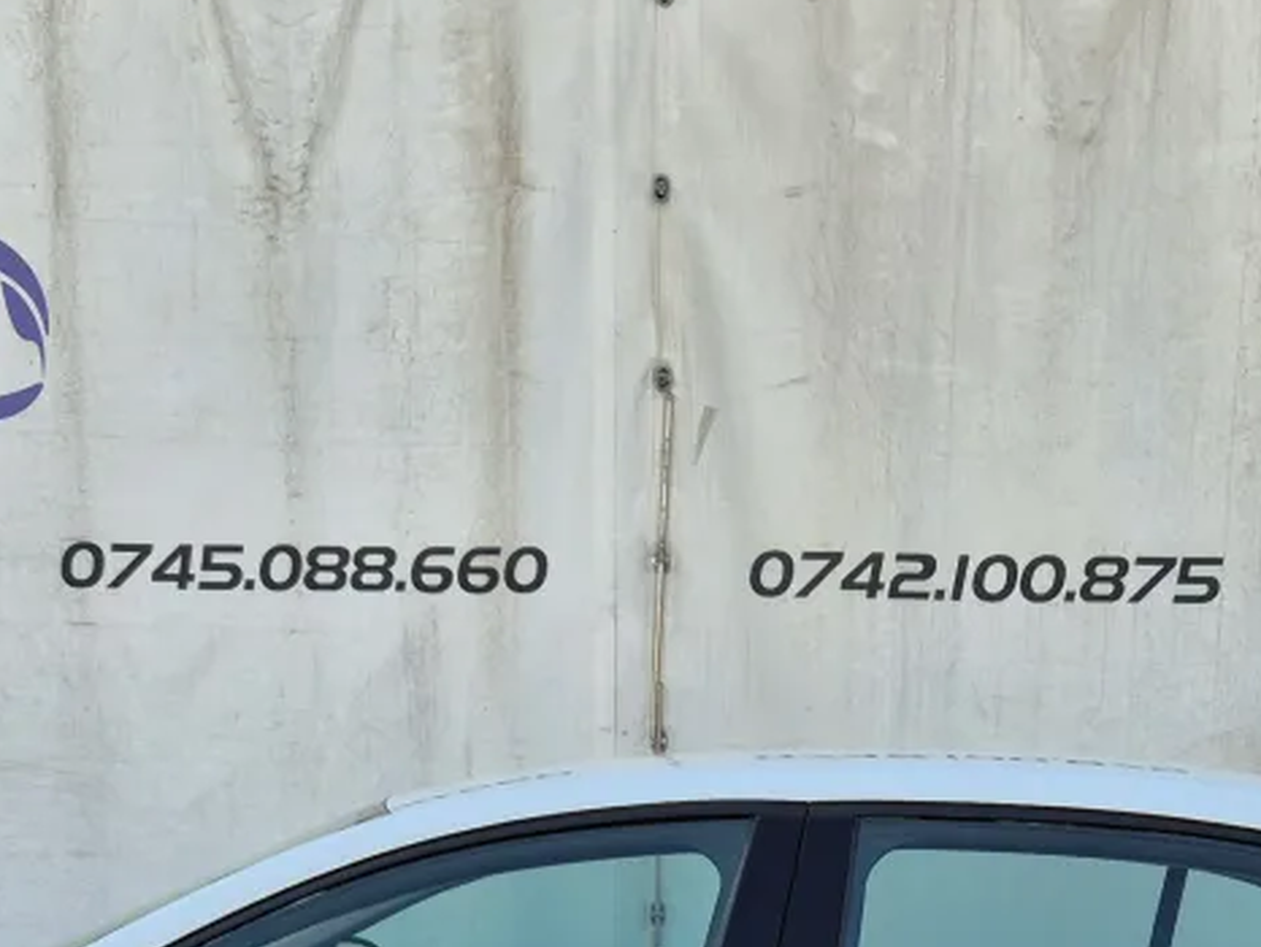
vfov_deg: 18.8
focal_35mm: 71
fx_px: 2588
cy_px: 1331
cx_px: 677
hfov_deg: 27.4
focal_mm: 5.4
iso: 25
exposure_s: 1/419
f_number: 1.8
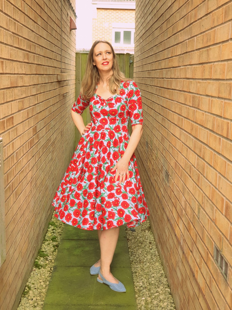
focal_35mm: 52
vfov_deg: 36.8
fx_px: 465
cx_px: 116
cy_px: 155
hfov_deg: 28.0
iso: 100
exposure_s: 1/50
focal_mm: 6
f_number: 2.4
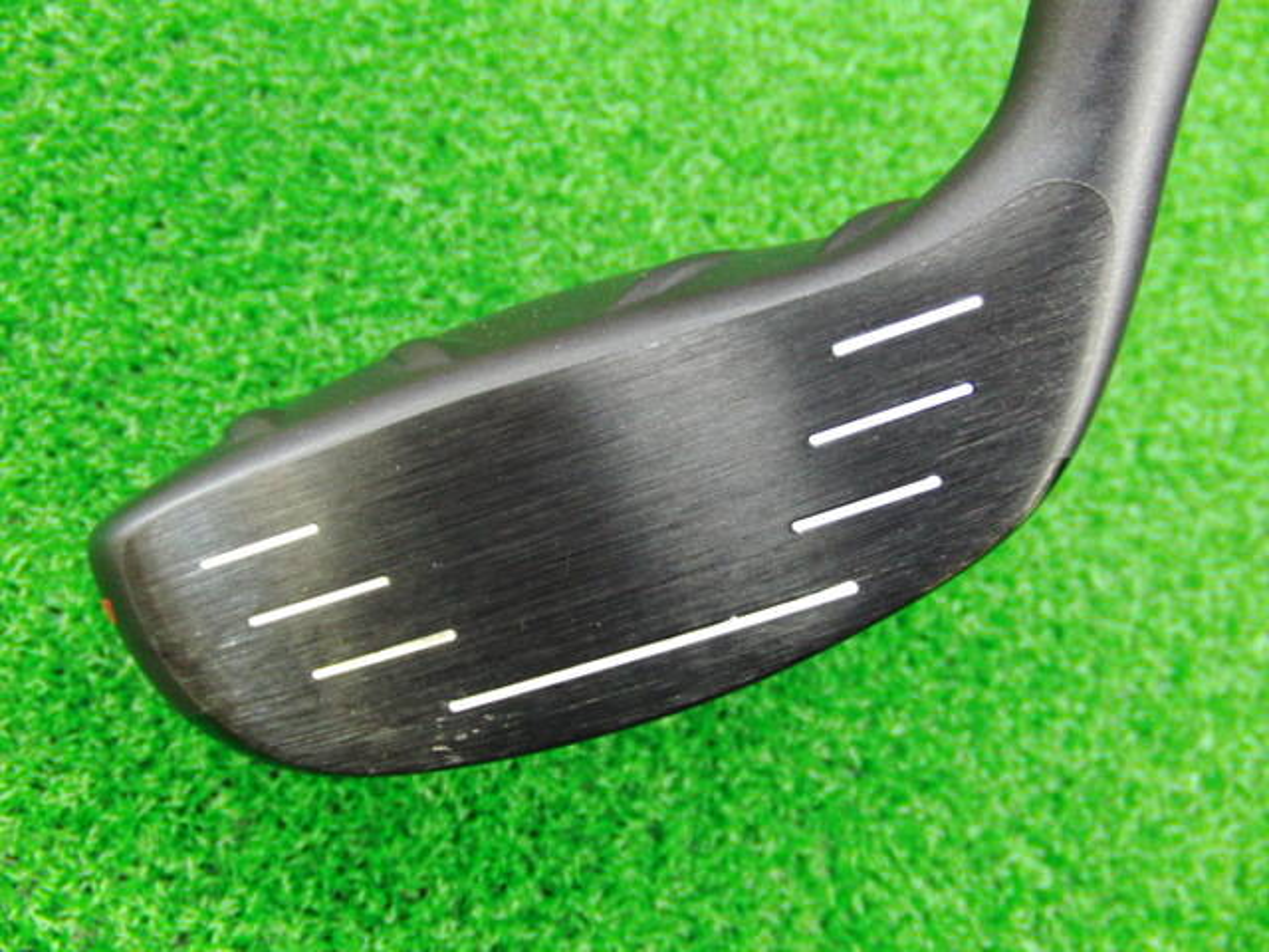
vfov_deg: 38.7
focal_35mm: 37
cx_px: 634
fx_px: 1356
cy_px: 476
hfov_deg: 50.1
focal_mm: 6.42
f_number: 3.6
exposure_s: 1/13
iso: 400
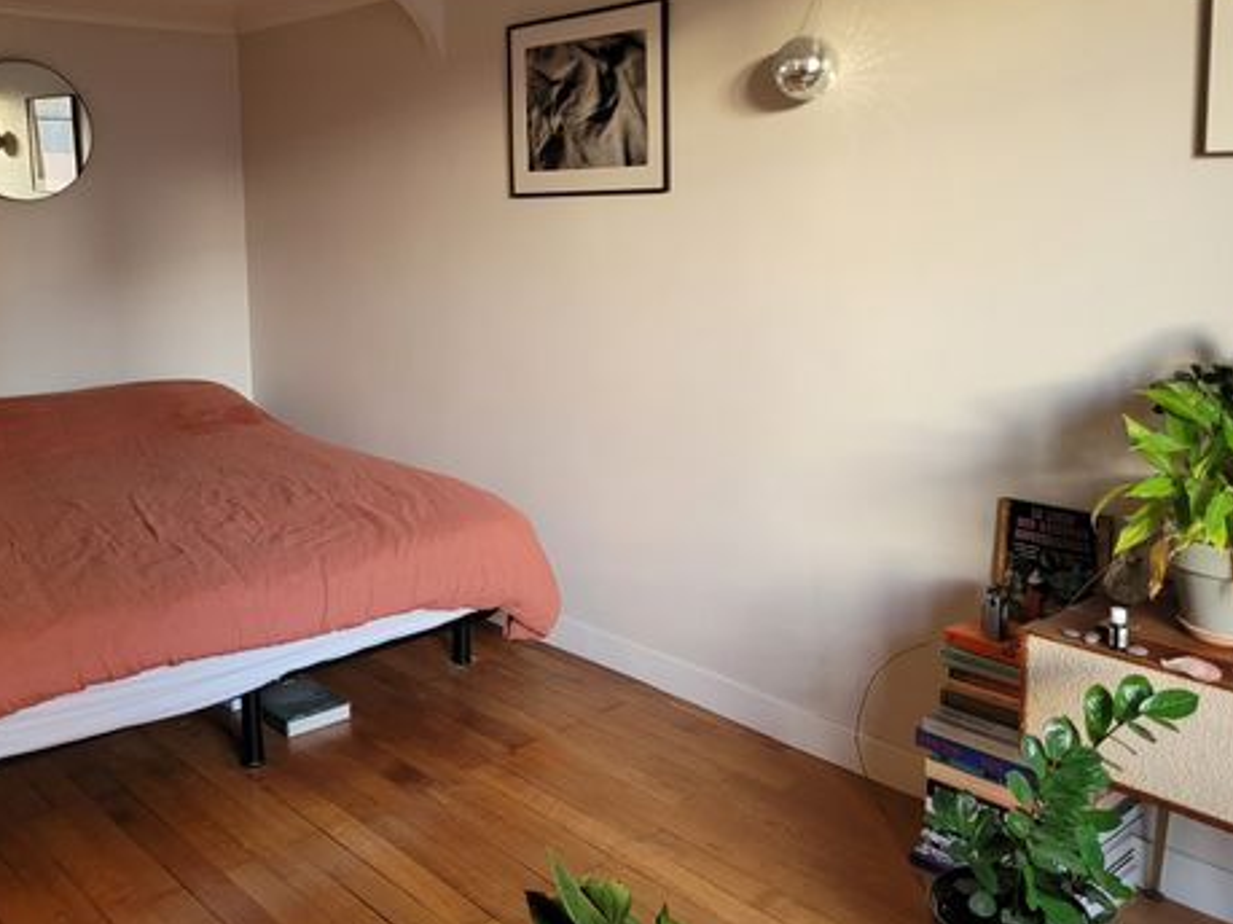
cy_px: 352
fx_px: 1211
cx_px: 492
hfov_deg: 53.6
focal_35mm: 34
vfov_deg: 41.5
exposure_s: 1/100
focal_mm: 5.4
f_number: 1.8
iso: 320
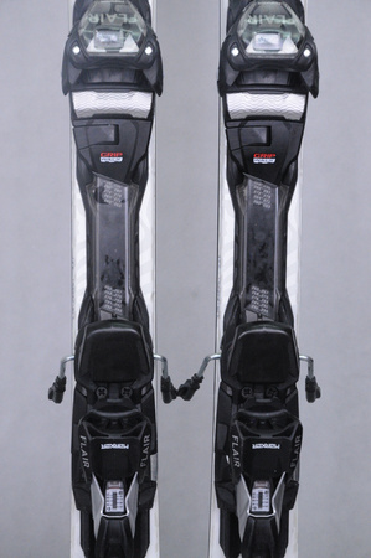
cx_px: 186
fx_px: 1743
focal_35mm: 112
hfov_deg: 12.2
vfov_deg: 18.2
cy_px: 279
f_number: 8
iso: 3200
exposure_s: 1/125
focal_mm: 75
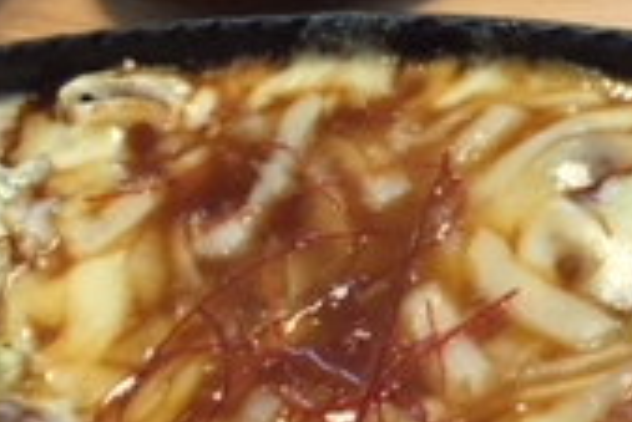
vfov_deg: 12.0
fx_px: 2003
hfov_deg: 17.9
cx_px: 262
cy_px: 254
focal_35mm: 114
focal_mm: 4.15
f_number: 2.2
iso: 40
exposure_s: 1/30
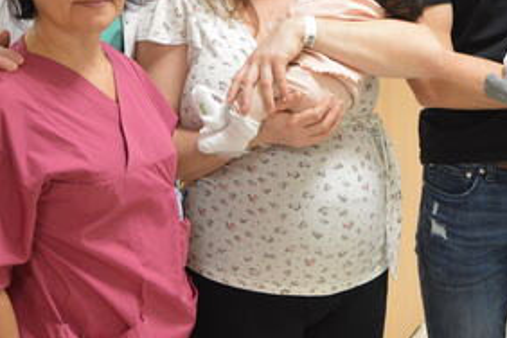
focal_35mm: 102
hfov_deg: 19.9
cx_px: 372
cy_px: 83
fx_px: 1436
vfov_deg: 13.4
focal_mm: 24
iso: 1000
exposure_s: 1/40
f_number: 3.8
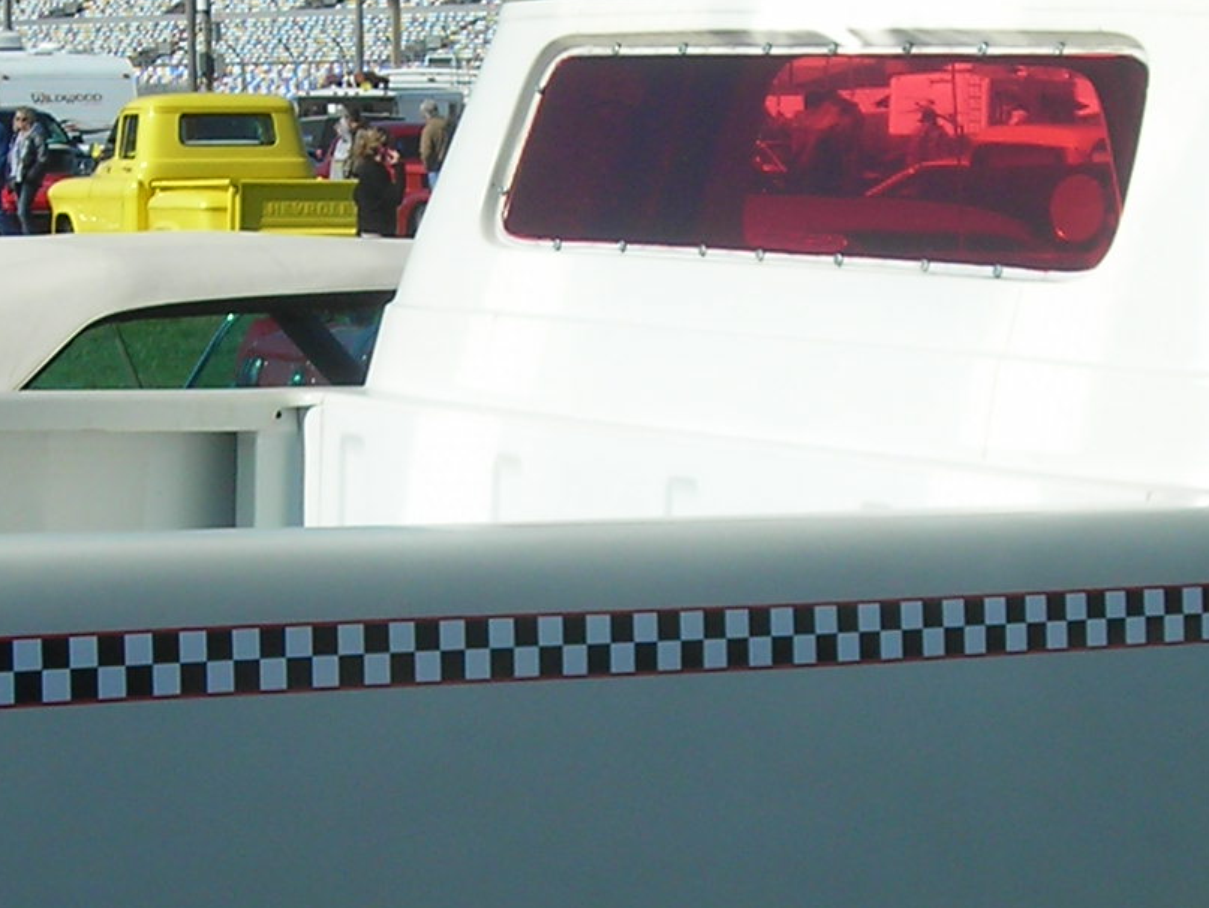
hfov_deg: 16.1
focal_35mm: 122
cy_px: 695
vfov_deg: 12.1
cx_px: 569
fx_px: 4263
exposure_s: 1/295
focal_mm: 6.3
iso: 50
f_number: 6.4
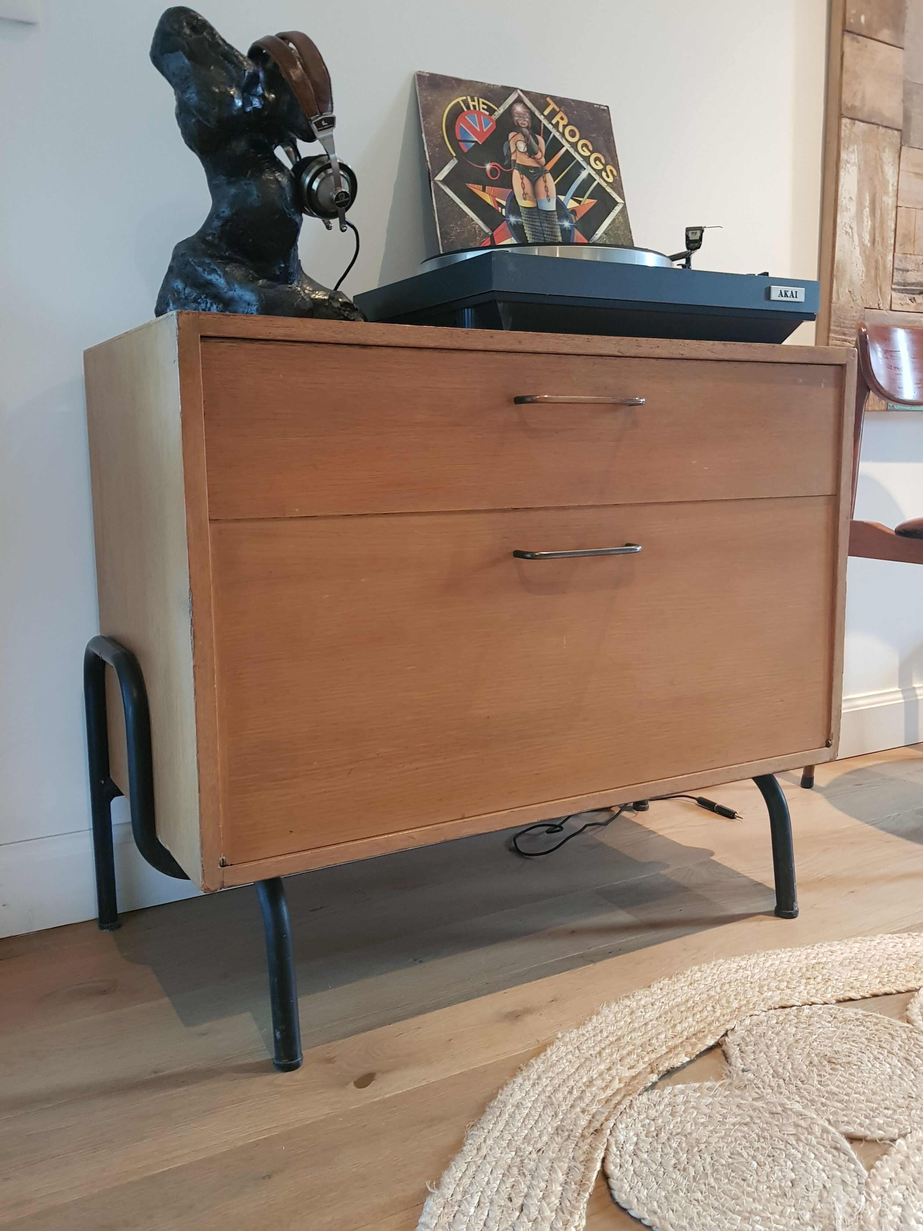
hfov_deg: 53.1
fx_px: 924
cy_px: 616
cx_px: 462
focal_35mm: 26
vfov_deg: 67.3
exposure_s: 1/11
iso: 250
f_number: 1.7
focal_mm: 4.2
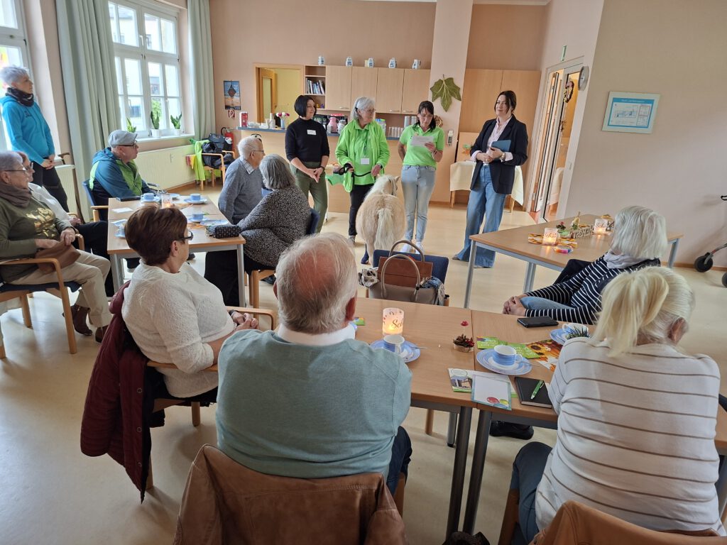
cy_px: 272
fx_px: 483
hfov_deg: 73.9
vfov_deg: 58.9
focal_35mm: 23
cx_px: 364
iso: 250
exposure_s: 1/33
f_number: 1.8
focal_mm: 5.54
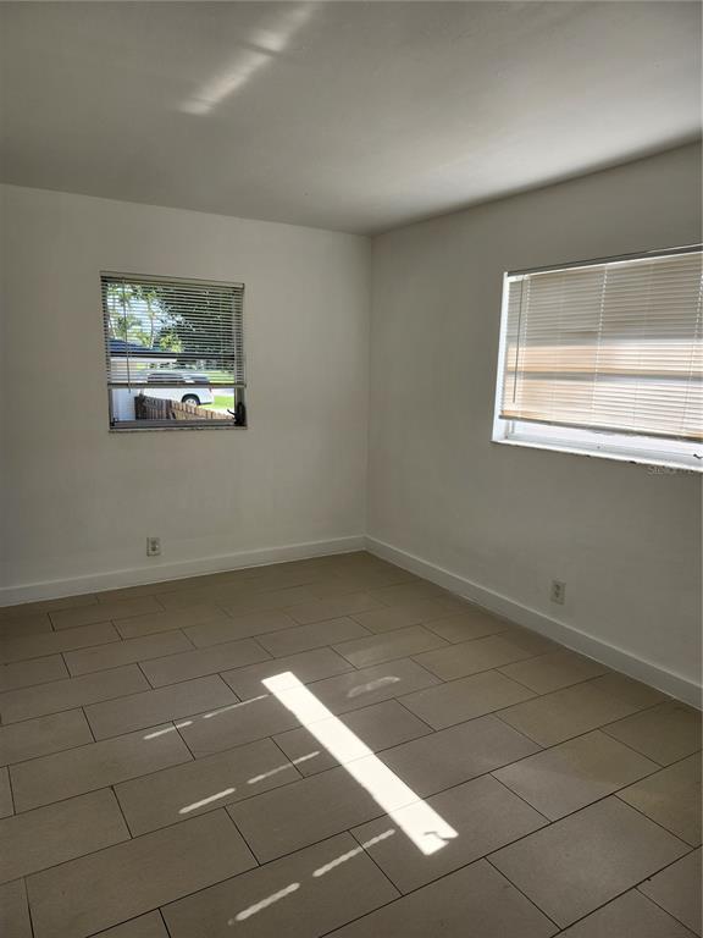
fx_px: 623
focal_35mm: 23
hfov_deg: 58.9
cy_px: 469
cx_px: 352
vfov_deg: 73.9
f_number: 1.8
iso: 25
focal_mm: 5.54
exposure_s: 1/190
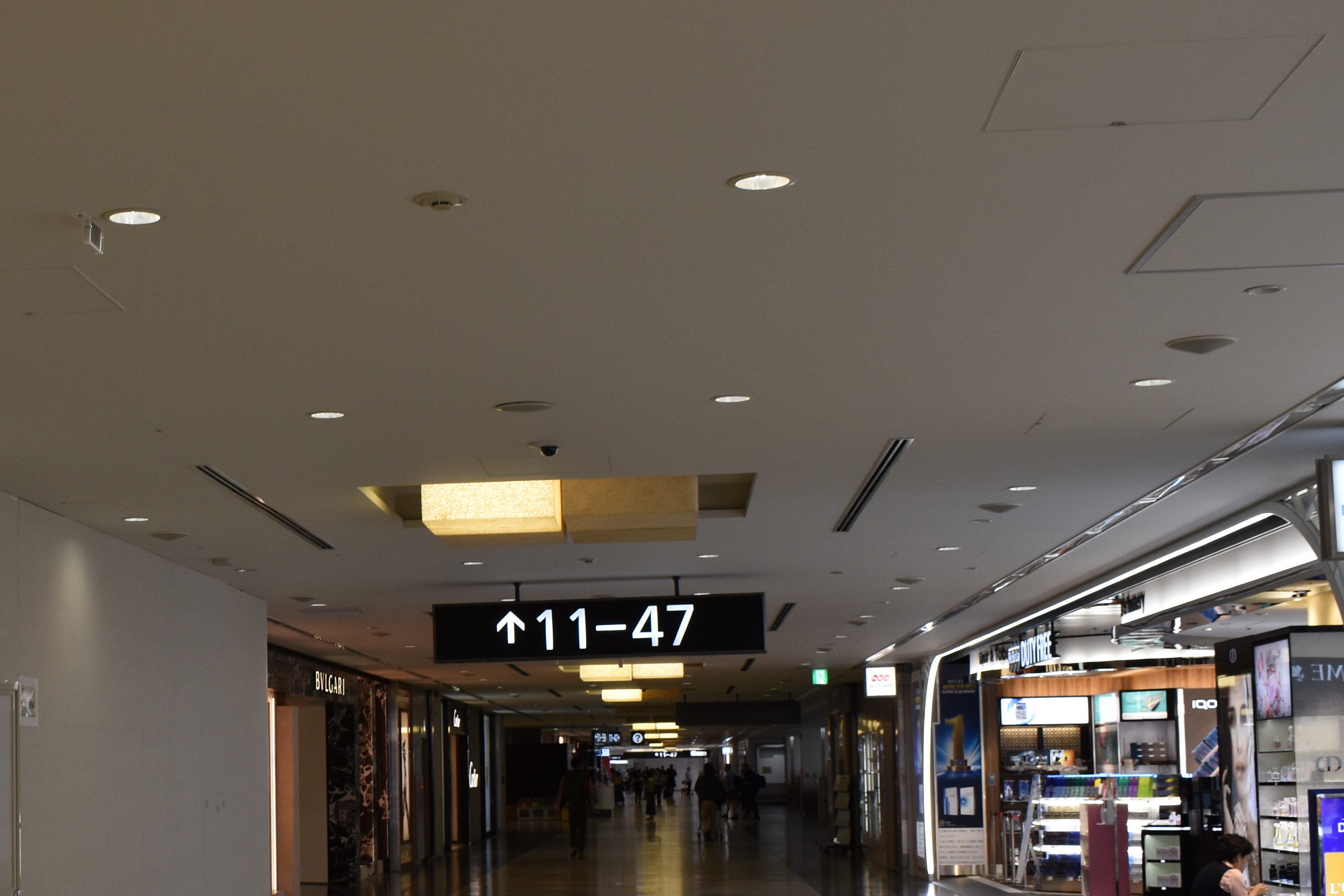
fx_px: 2128
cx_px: 261
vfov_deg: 23.7
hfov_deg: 34.0
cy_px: 604
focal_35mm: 57
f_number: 6.3
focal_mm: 20
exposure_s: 1/125
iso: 400
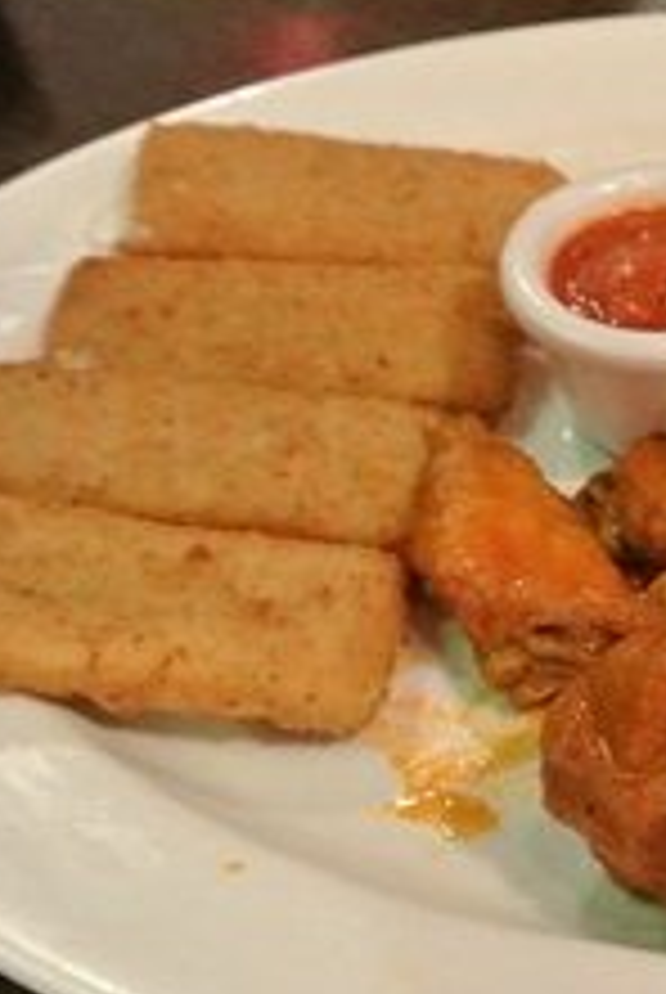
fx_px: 1687
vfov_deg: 32.8
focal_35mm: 61
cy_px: 540
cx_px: 909
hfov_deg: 20.1
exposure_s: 1/60
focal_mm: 10
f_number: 3.5
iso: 3200
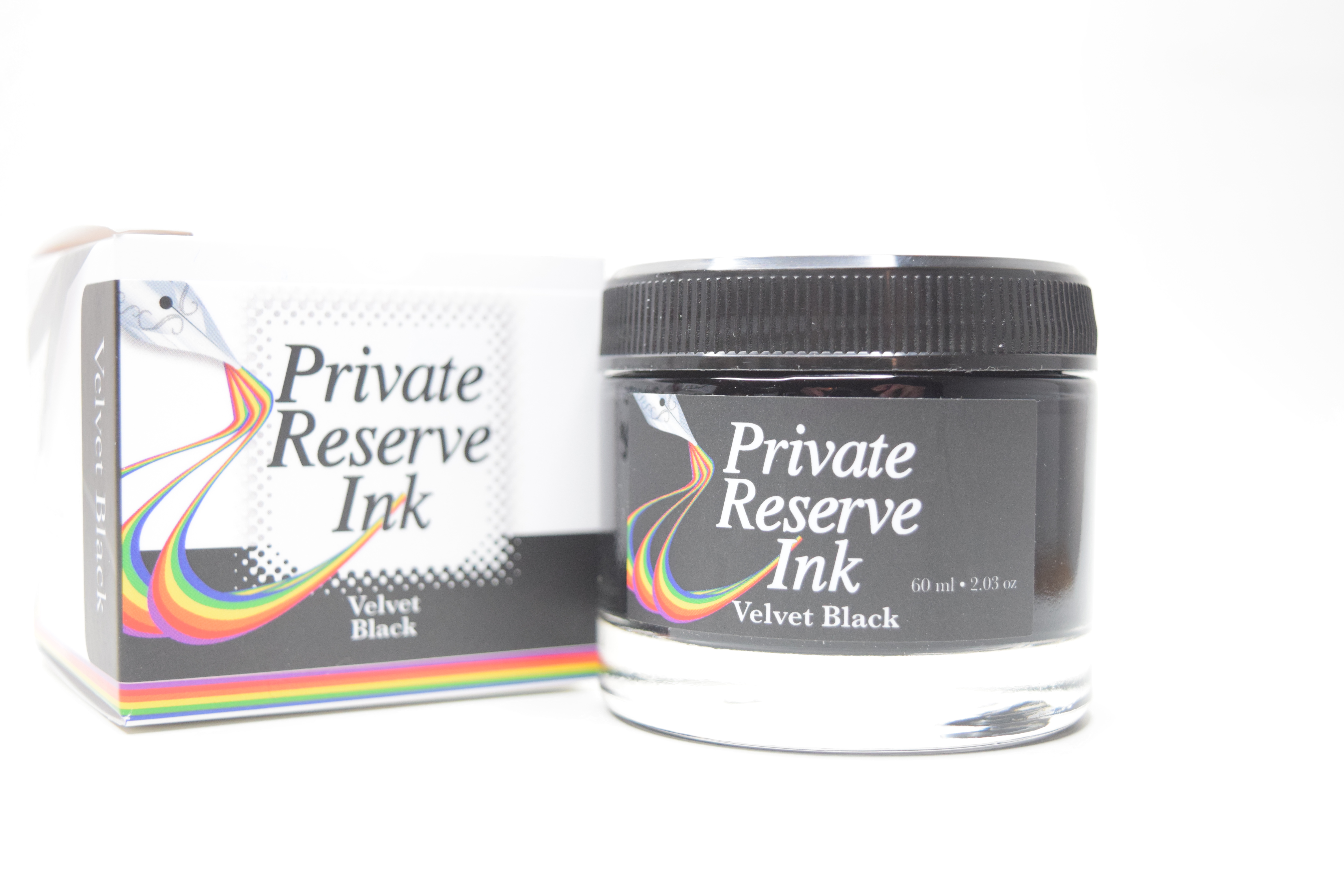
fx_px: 1792
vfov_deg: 28.1
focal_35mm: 48
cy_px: 448
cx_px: 672
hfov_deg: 41.1
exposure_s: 1/60
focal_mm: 32
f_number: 4.5
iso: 1400
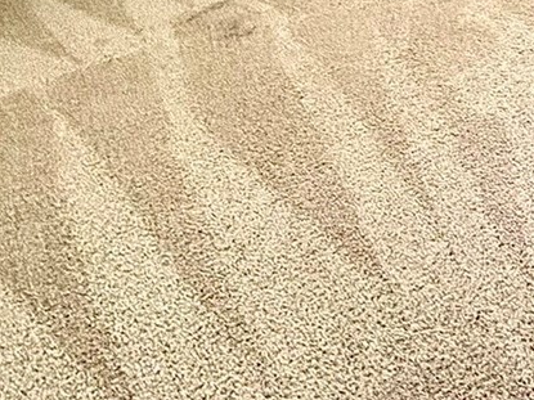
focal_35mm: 54
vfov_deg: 19.8
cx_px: 529
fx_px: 833
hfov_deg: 32.8
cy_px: -323
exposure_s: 1/120
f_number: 2.2
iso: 200
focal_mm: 2.22
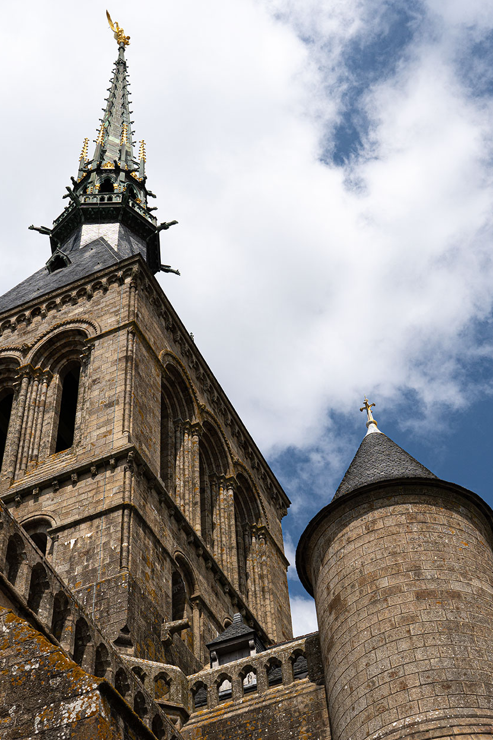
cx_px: 249
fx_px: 1078
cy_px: 422
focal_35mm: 53
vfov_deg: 37.8
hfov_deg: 25.7
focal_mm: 30.3
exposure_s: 1/1250
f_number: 5.6
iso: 100
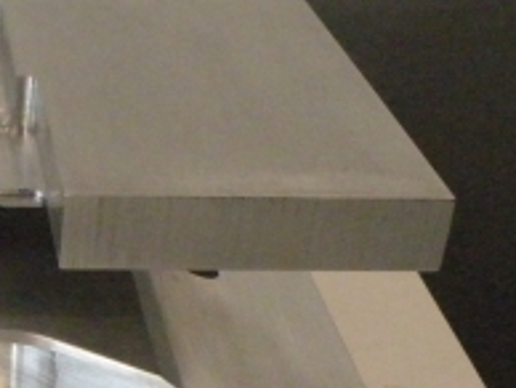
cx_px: -125
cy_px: 383
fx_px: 1328
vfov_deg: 16.3
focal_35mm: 89
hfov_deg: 20.4
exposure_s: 1/230
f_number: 3.5
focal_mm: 4.7
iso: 800
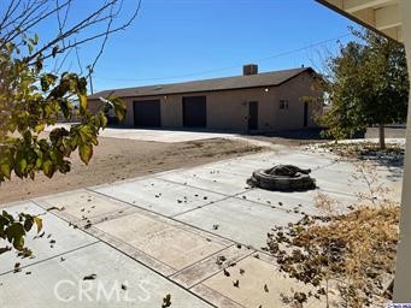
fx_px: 309
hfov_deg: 67.3
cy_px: 154
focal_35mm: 26
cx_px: 206
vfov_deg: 53.1
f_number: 1.6
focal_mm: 4.2
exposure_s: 1/7813
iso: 32
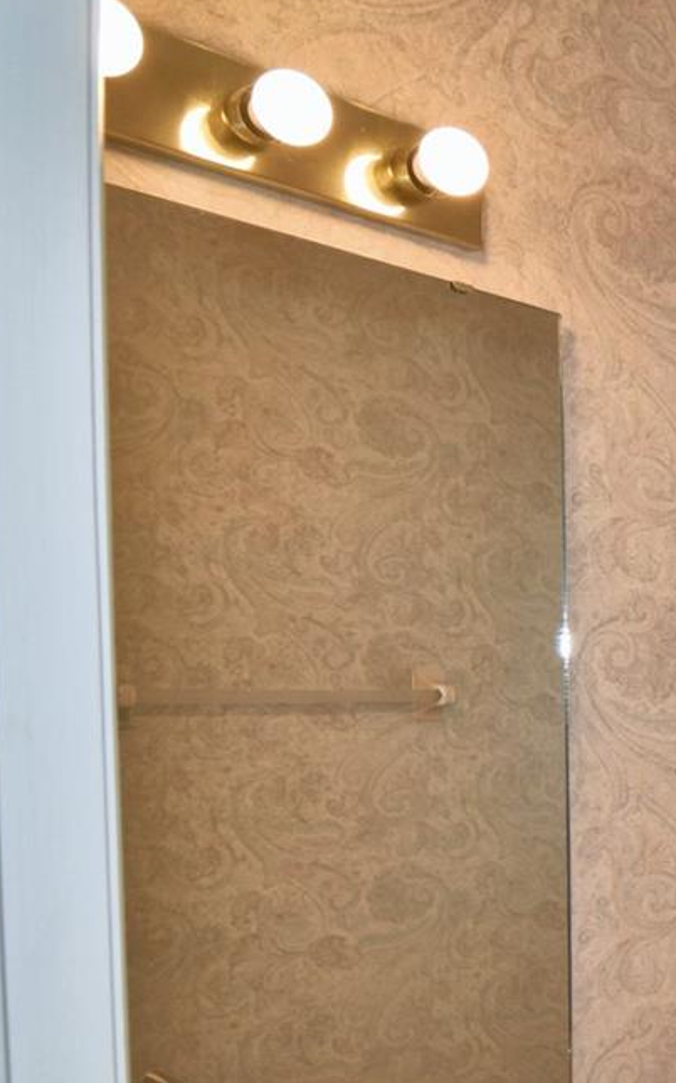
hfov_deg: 24.0
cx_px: 1085
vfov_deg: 50.3
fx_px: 1121
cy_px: 748
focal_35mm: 38
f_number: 4.5
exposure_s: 1/80
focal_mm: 10
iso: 100
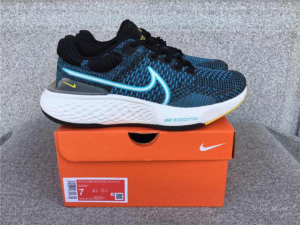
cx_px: 150
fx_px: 269
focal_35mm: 31
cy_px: 112
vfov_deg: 45.4
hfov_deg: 58.4
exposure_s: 1/164
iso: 25
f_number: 2.4
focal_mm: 3.3
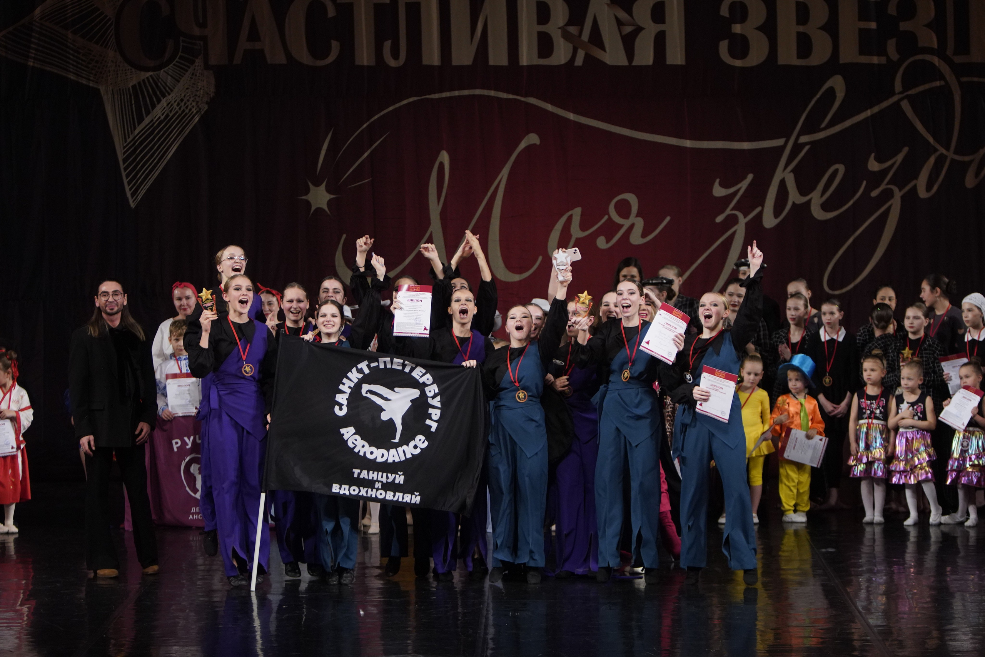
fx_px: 3475
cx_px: 492
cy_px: 328
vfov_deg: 10.8
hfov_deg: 16.1
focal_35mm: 127
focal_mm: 85
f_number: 2.8
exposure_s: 1/500
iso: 1600
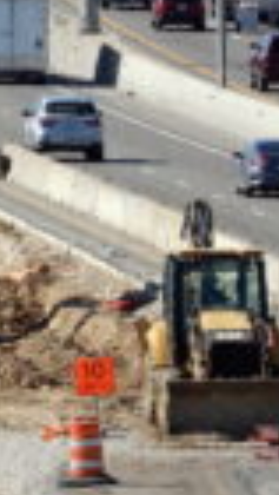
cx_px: -325
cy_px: 180
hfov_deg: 1.1
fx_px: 14301
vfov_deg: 2.0
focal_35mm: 1090
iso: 80
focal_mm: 62.4
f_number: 6.3
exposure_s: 1/400
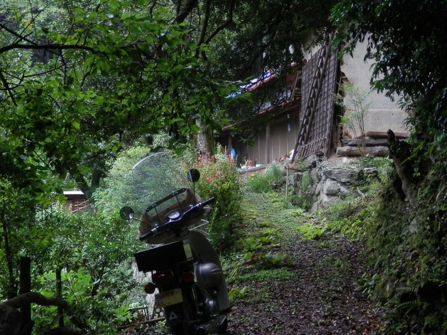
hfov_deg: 32.2
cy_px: 168
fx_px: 775
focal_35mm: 60
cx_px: 224
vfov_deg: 24.4
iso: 200
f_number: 4.2
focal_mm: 10.8
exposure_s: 1/60
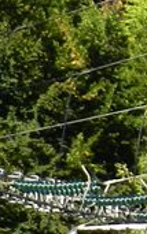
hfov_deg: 3.4
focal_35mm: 381
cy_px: -89
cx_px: 419
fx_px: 2440
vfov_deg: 5.5
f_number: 4.6
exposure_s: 1/400
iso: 160
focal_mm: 10.7
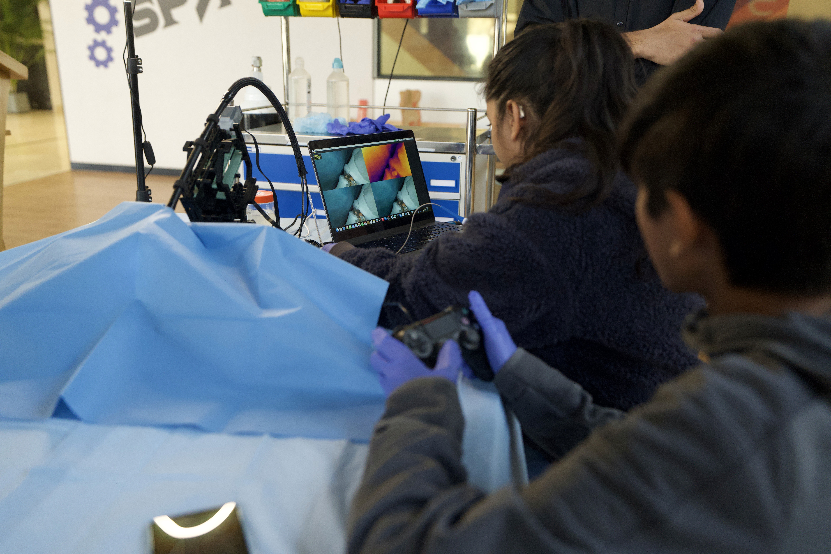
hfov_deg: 57.2
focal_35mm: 33
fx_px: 762
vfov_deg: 40.0
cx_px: 416
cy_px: 277
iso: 3200
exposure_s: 1/500
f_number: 2.8
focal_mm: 33
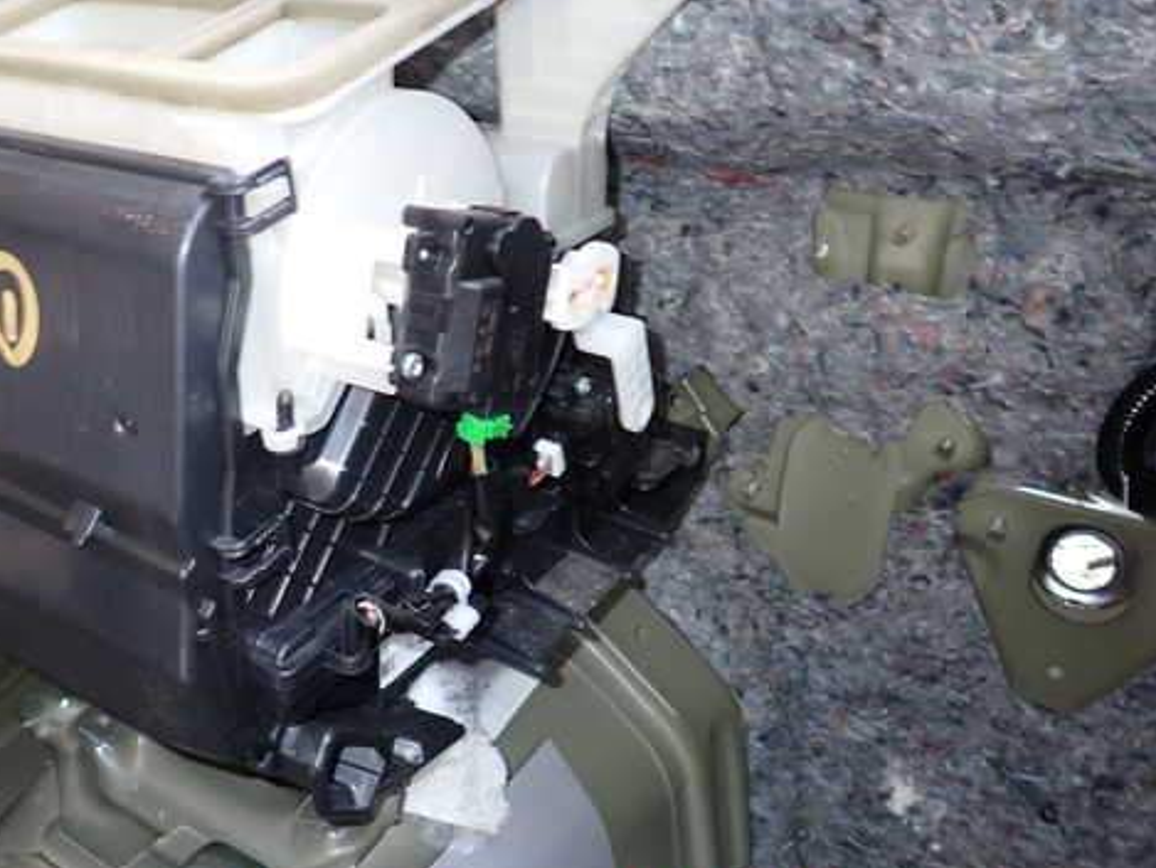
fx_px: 1069
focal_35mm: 32
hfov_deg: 56.2
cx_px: 444
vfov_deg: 44.1
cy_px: 395
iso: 200
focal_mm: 4.5
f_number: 5.6
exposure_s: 1/30
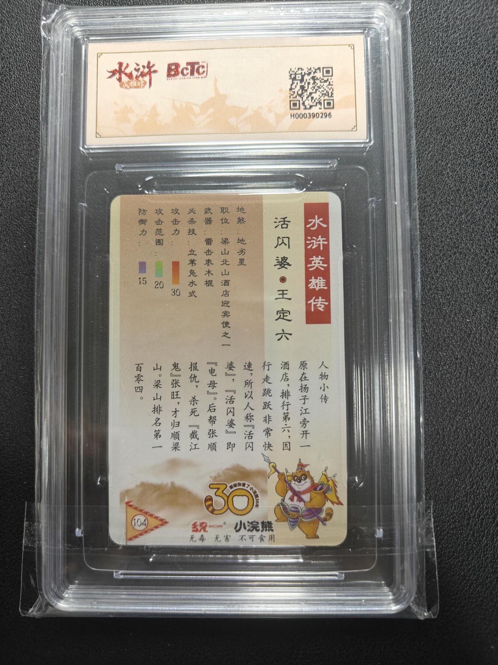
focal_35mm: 24
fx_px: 460
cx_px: 249
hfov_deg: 56.8
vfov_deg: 71.6
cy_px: 332
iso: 200
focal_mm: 5.59
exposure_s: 1/50
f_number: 1.8
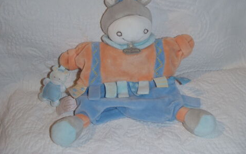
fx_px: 288
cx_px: 123
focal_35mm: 43
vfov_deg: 29.8
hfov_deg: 46.2
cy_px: 61
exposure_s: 1/40
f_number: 4.7
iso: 100
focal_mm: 7.28
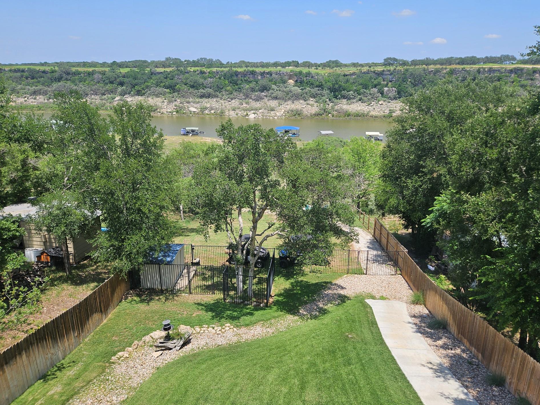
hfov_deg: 69.4
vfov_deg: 54.9
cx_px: 279
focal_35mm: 25
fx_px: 390
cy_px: 206
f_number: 1.8
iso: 25
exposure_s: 1/1686
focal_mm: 5.4
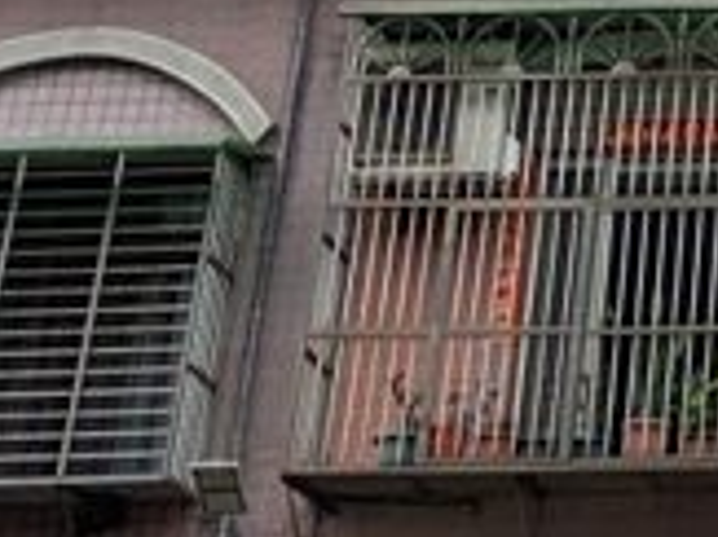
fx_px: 3171
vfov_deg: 8.4
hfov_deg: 12.0
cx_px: 1225
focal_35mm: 153
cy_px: -968
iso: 25
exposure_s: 1/635
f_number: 1.8
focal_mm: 4.25
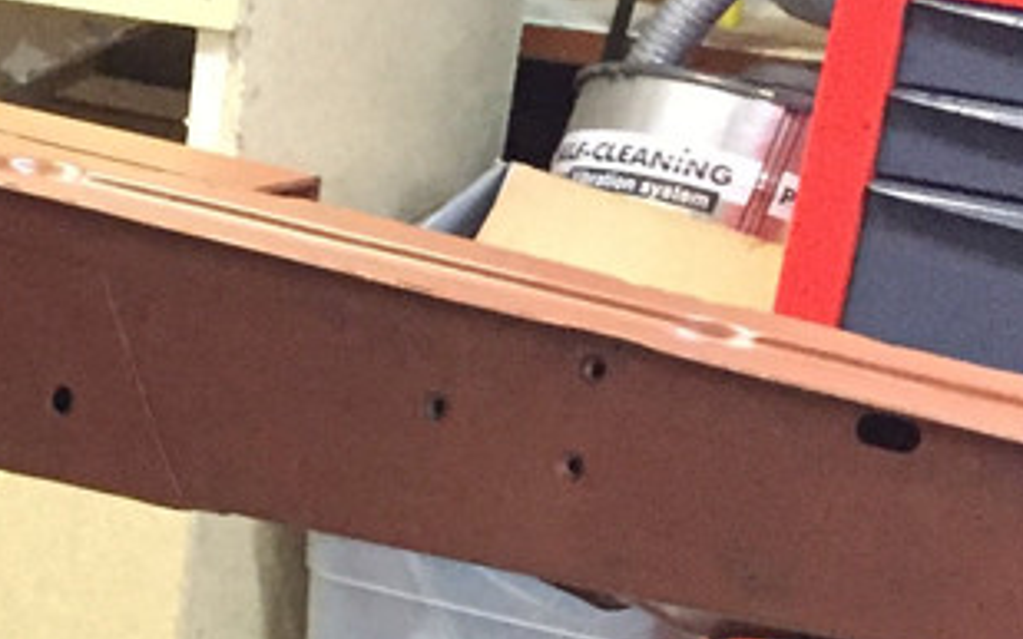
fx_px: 2955
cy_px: 1238
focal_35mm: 106
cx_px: -319
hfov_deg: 18.3
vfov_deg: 11.3
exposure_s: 1/17
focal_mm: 4.15
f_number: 2.2
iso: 400
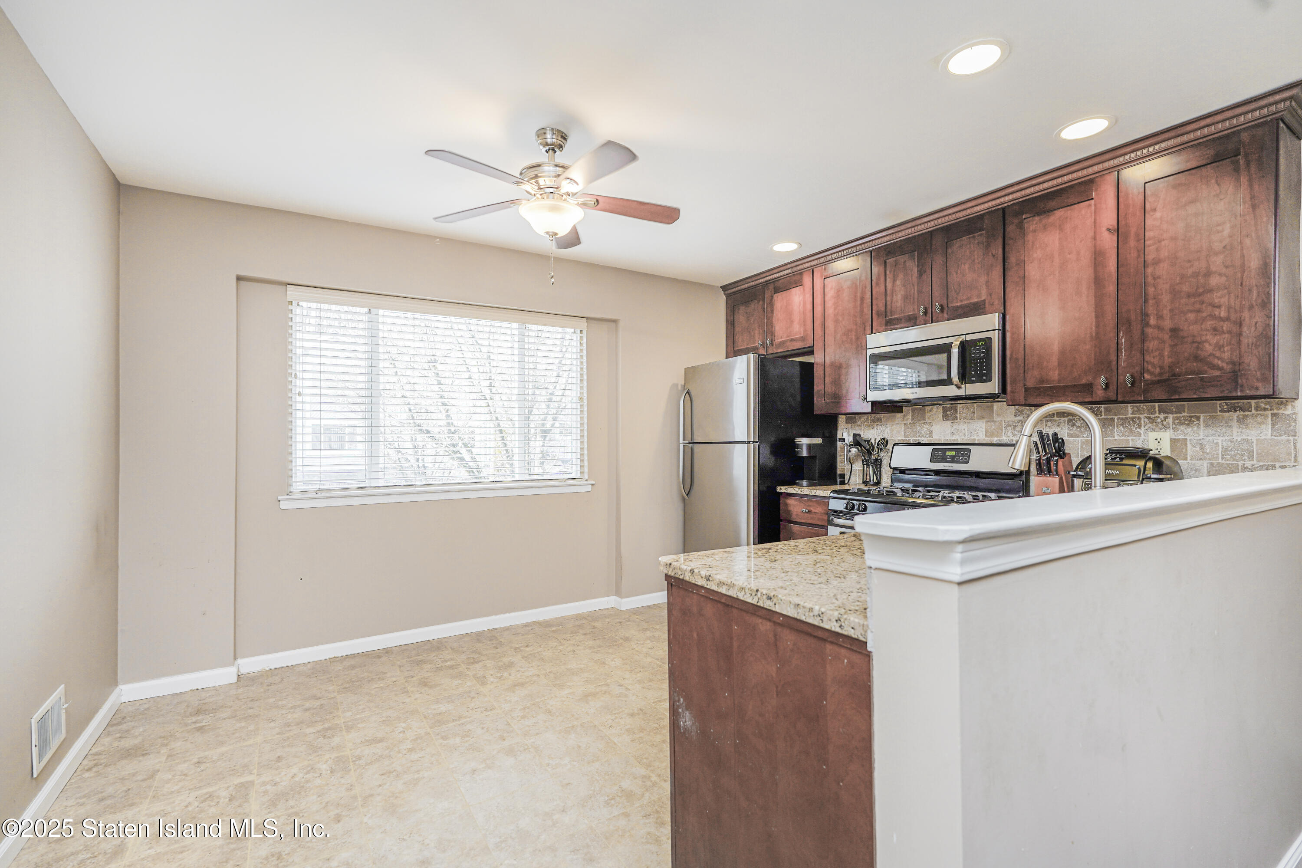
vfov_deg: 73.7
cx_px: 651
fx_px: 579
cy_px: 434
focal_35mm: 16
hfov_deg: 96.7
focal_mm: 16
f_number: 4
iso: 100
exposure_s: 1/30
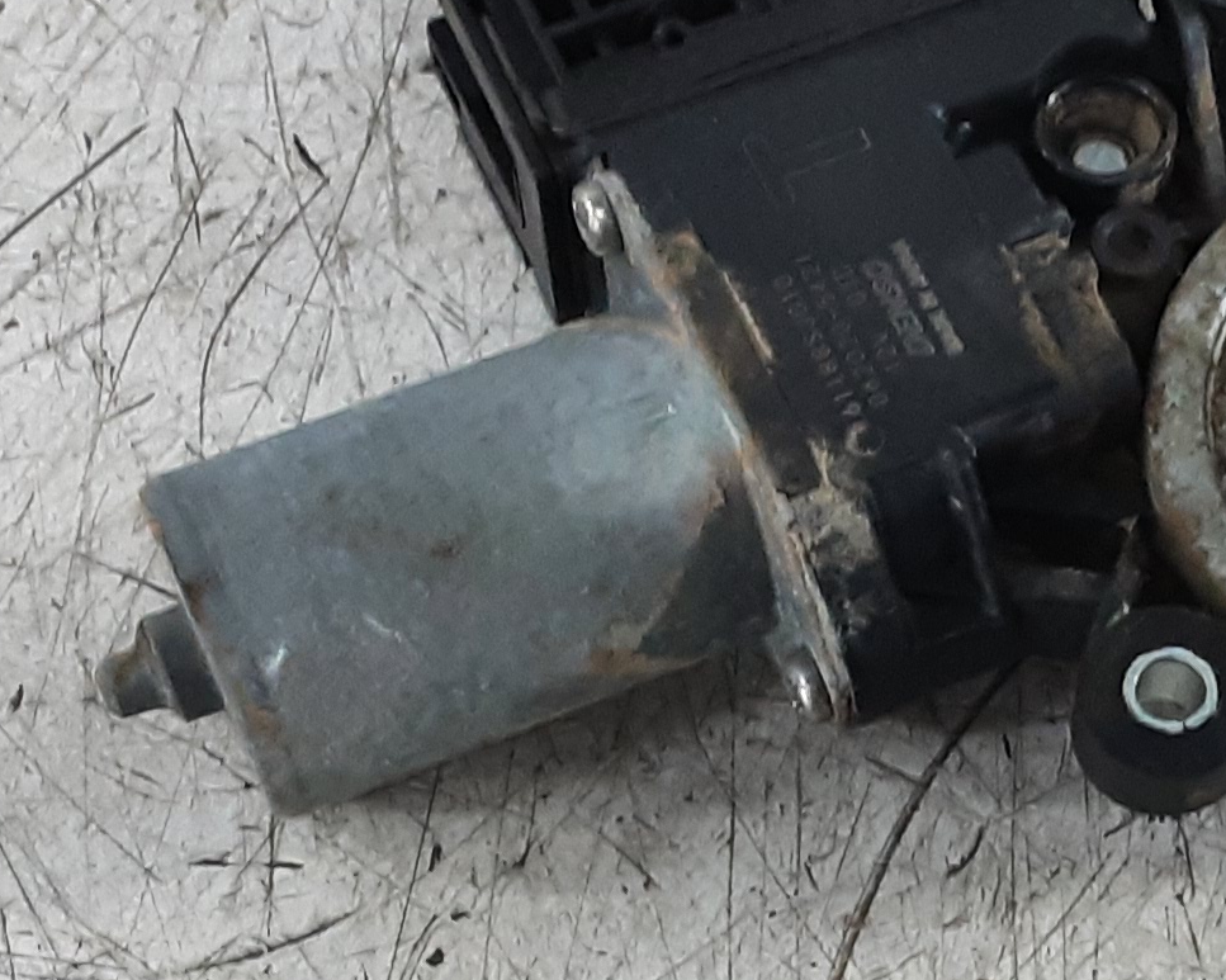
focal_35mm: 89
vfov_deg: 17.1
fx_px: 3228
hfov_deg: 21.1
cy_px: 764
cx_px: 1098
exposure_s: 1/50
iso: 200
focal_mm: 2.91
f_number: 1.9
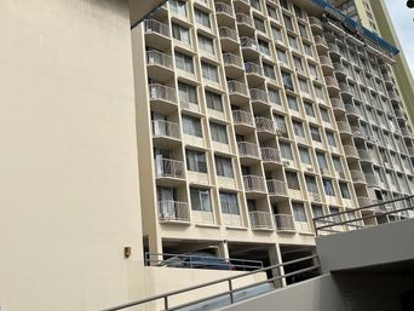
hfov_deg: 48.7
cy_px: 90
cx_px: 171
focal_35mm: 38
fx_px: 455
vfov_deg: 37.1
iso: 50
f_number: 1.6
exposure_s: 1/4149
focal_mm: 5.1
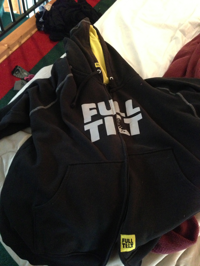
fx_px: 254
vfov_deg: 55.4
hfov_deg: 42.9
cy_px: 133
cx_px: 100
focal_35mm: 33
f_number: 2.4
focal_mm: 4.13
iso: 800
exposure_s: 1/15
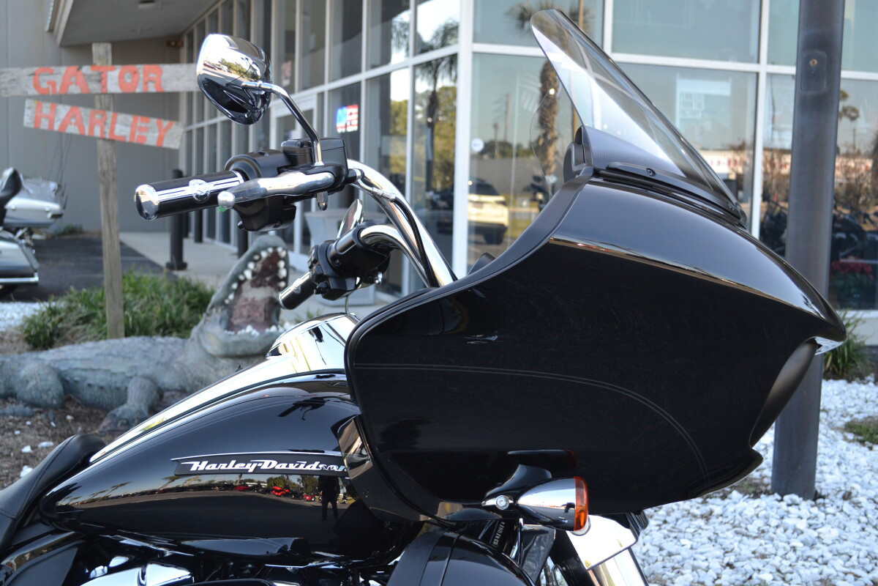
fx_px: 1171
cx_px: 439
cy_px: 293
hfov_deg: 41.1
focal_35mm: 48
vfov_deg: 28.1
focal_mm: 32
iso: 280
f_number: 5.6
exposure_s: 1/125
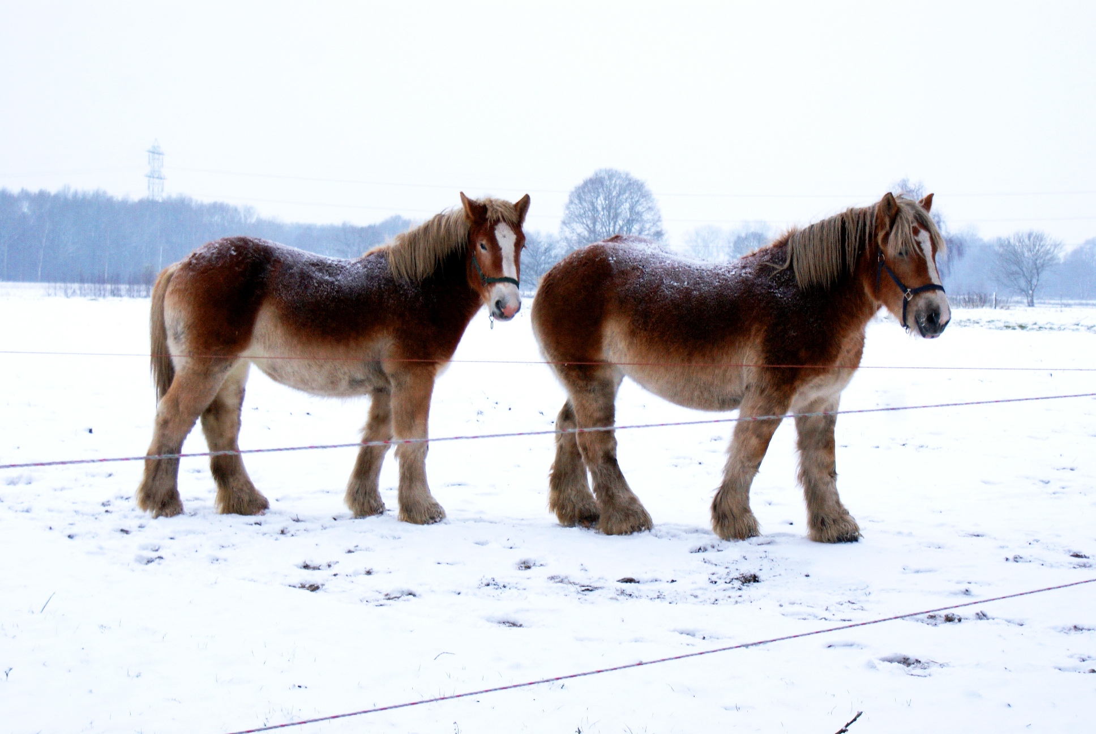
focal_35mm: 75
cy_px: 367
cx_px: 548
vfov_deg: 18.2
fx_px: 2286
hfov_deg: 27.0
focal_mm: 50
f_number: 5.6
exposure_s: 1/80
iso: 200
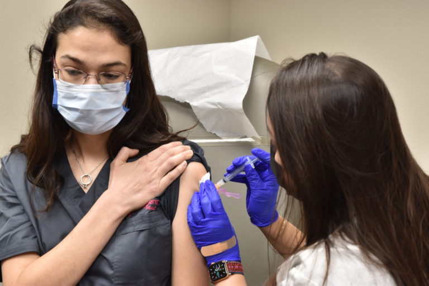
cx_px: 214
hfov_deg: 30.5
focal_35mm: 66
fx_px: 786
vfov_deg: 20.6
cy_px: 143
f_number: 5.6
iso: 250
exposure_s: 1/15
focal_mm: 44
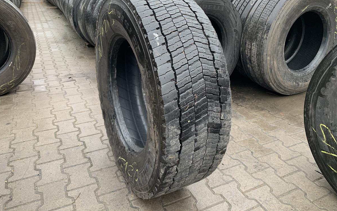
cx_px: 170
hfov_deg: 66.5
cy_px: 93
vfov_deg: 44.5
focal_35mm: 28
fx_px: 257
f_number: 1.8
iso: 100
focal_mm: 4.25
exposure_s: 1/113
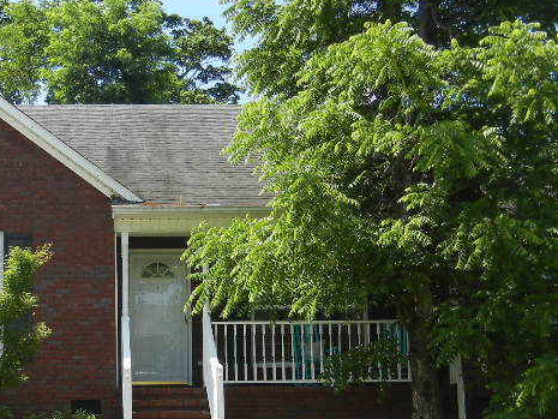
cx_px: 162
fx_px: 1064
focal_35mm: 66
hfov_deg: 29.1
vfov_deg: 22.1
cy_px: 313
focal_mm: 5.4
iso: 160
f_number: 3.5
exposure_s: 1/652
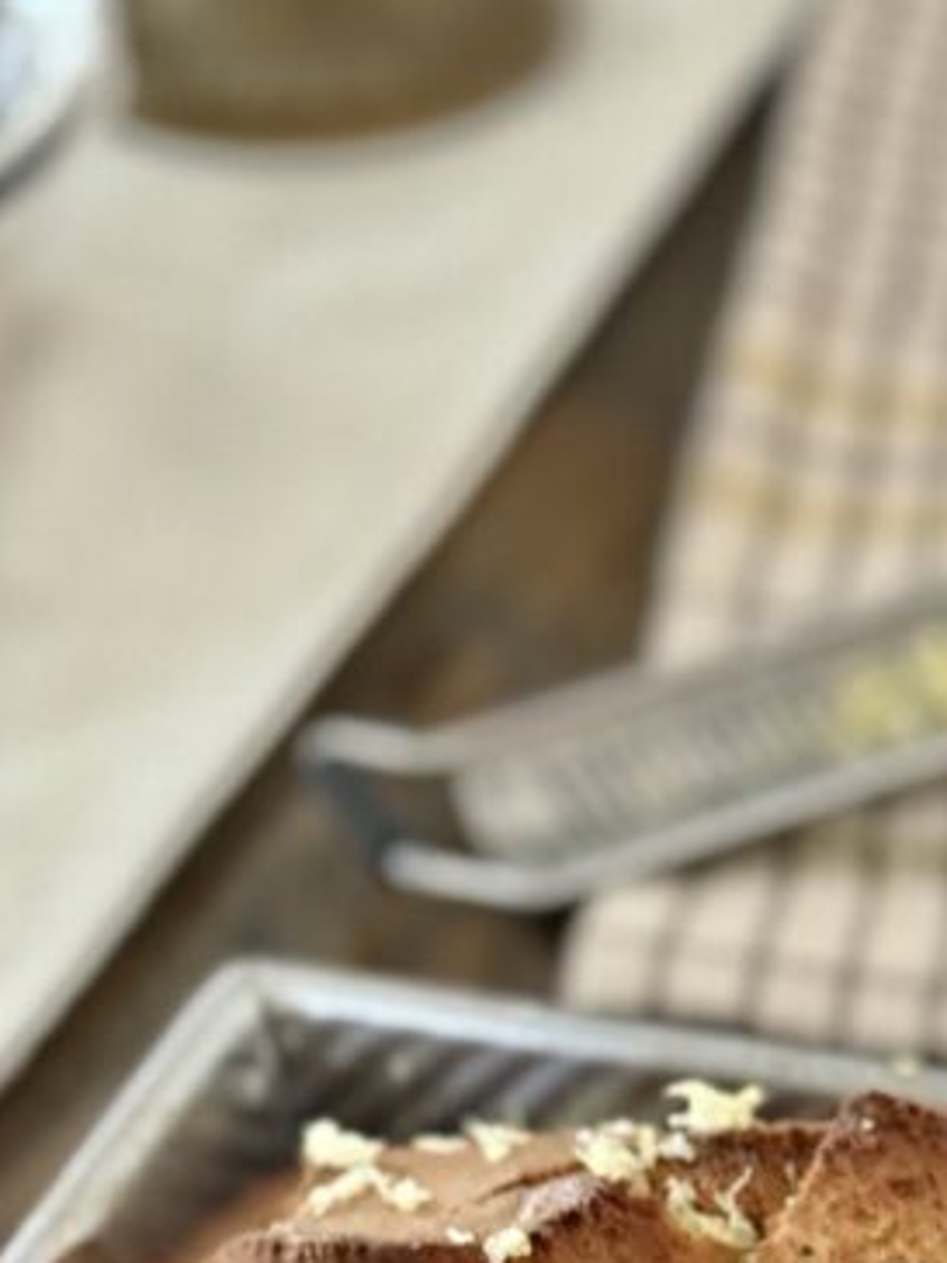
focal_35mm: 135
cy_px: 1450
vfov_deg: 14.2
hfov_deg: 10.8
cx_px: 1186
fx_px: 4924
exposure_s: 1/24
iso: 640
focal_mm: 6.76
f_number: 1.78
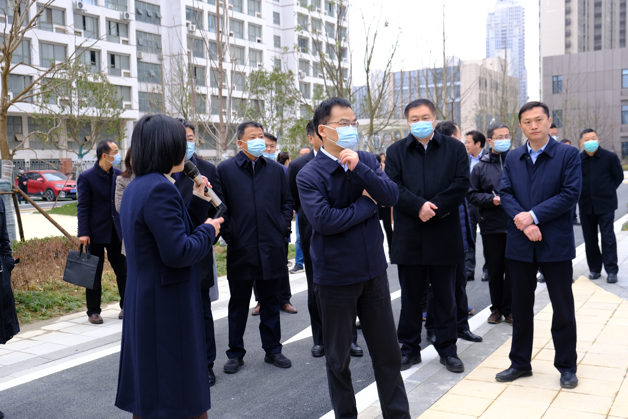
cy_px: 205
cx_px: 307
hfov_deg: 51.9
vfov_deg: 35.9
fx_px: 645
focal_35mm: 37
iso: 160
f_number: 3.6
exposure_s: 1/90
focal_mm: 24.3
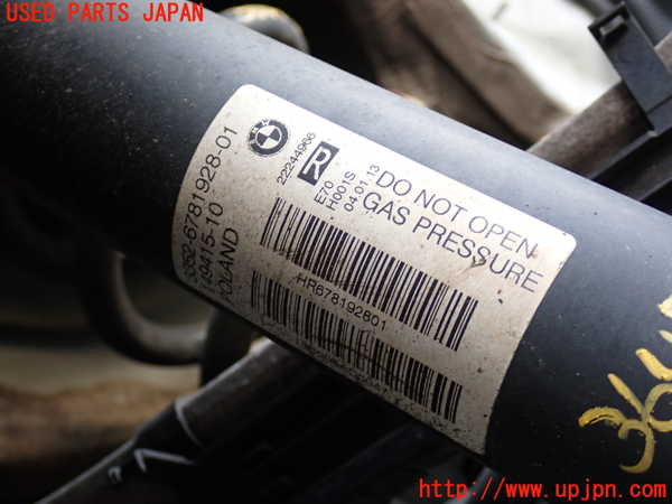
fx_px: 1126
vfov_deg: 25.2
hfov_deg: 33.2
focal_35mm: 58
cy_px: 252
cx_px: 336
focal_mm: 10.35
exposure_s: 1/60
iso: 250
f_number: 3.5
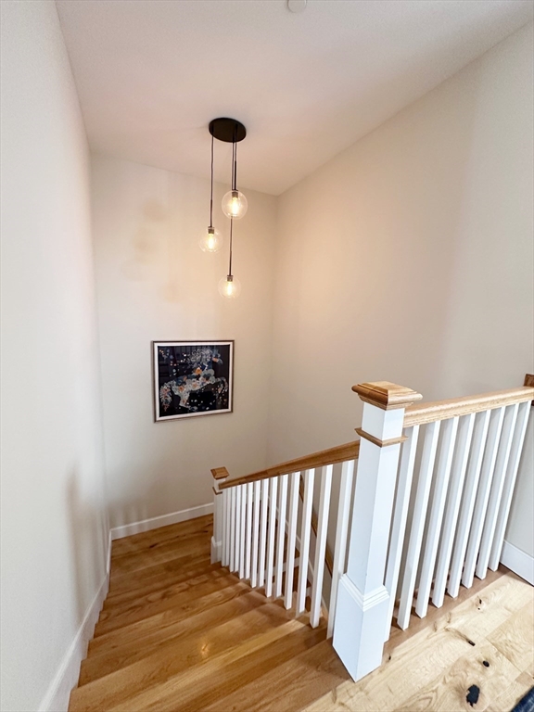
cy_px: 356
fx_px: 288
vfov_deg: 102.1
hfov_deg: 85.7
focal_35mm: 14
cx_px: 267
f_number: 2.2
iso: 200
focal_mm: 2.22
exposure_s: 1/60
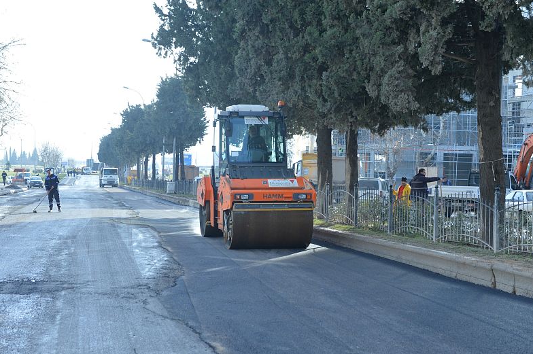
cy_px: 180
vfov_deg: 27.5
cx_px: 271
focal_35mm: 49
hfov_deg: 40.4
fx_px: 725
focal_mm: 48
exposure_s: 1/320
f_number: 5.6
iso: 400
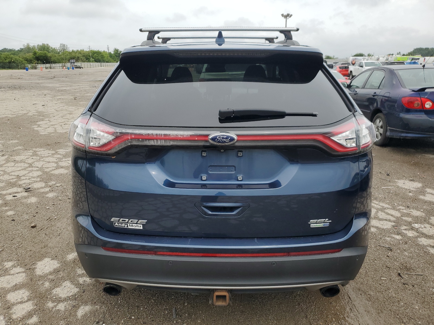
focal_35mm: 26
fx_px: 326
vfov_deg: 53.1
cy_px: 162
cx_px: 217
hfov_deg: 67.3
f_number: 1.5
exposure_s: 1/2500
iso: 50
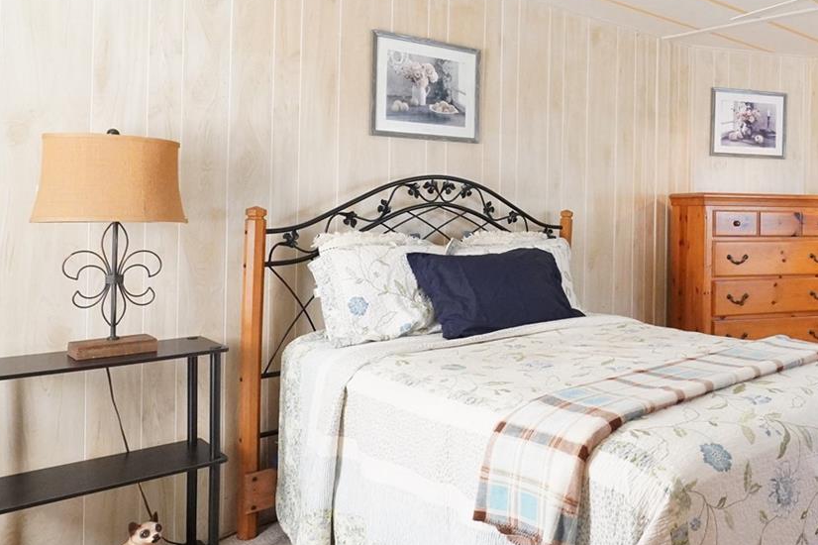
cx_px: 649
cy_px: 212
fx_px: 726
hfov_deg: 54.9
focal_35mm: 32
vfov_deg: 40.9
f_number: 5.6
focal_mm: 11
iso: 4000
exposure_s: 1/30
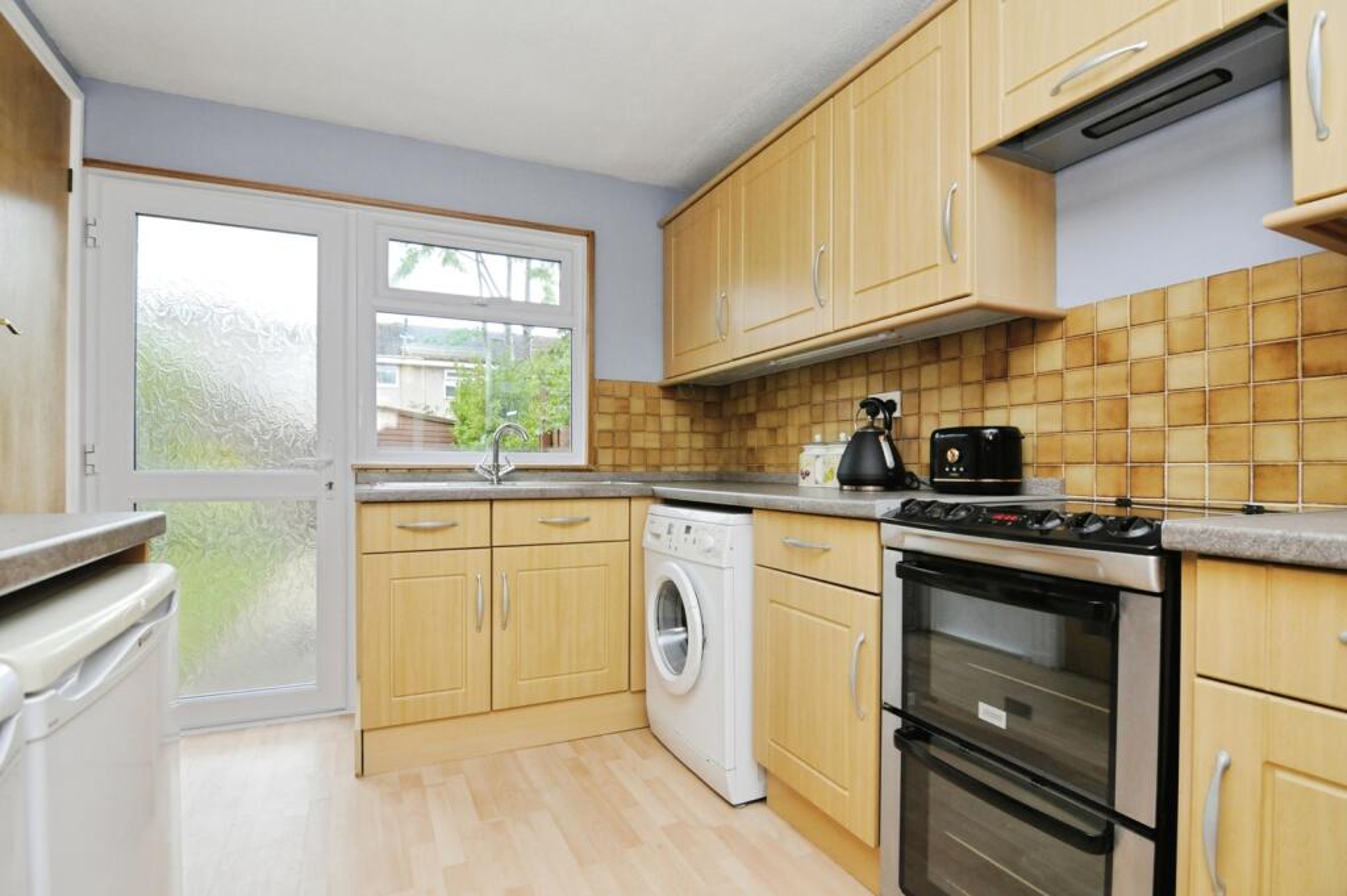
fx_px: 617
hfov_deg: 95.0
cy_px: 448
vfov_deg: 72.0
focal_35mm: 16
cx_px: 674
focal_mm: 11
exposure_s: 1/60
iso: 1000
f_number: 5.6
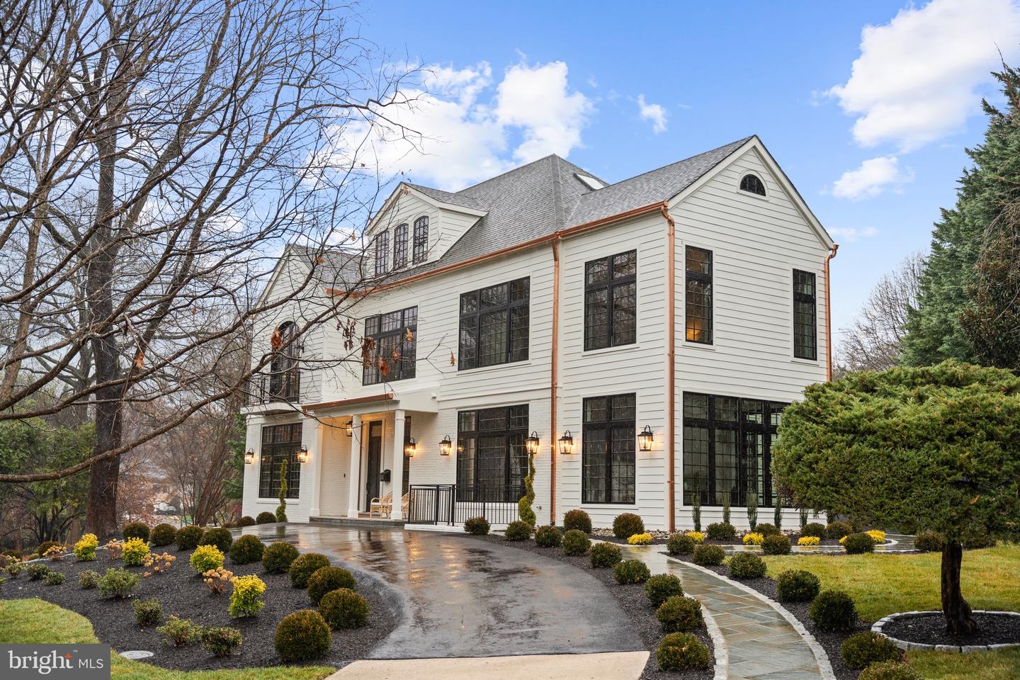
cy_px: 340
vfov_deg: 35.7
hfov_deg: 51.5
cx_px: 510
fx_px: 1057
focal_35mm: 37
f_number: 2.8
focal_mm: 37.3
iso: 400
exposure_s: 1/500
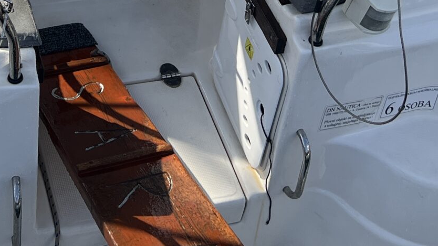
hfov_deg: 24.1
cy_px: -223
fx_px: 1010
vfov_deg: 12.5
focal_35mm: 87
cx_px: 94
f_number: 1.5
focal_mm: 5.7
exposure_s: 1/3571
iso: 50
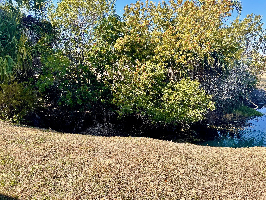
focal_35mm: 25
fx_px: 192
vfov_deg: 54.9
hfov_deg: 69.4
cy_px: 100
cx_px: 133
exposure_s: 1/2165
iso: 32
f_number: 1.6
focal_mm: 5.1
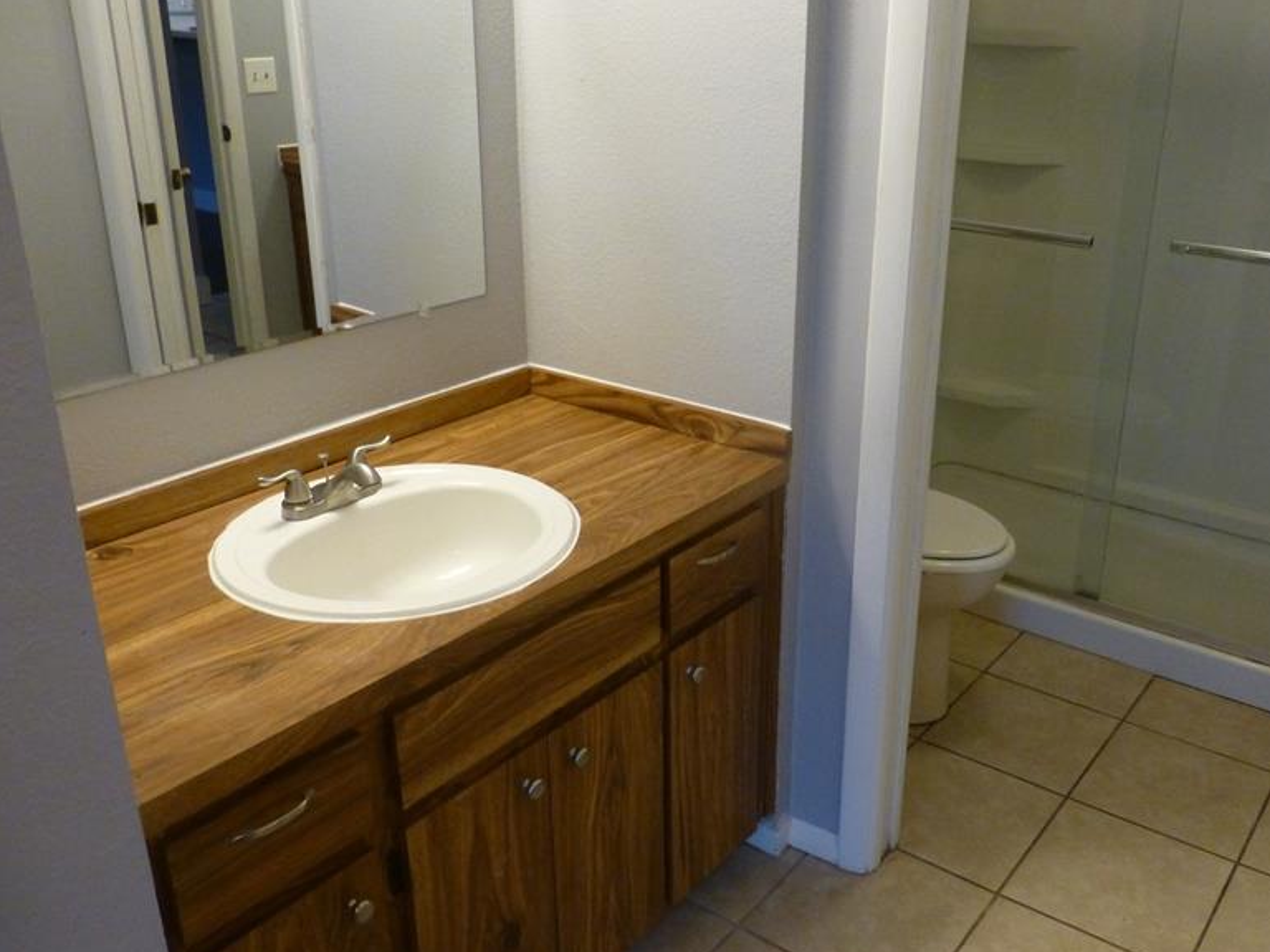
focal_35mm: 32
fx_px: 1174
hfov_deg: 56.4
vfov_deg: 44.1
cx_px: 766
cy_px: 443
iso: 400
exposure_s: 1/40
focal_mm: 4.3
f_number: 3.3
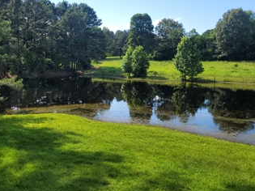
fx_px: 243
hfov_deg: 55.1
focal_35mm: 33
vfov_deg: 42.8
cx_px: 107
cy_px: 83
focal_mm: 5.4
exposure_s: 1/1248
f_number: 1.8
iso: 40
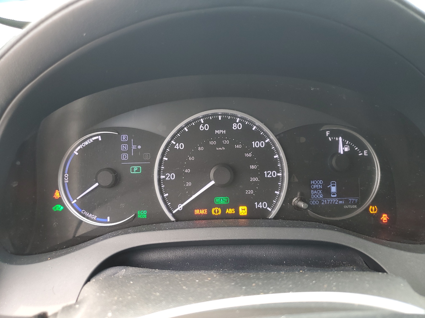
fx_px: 319
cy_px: 159
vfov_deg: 53.1
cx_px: 212
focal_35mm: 26
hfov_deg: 67.3
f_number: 1.5
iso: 55
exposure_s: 1/50
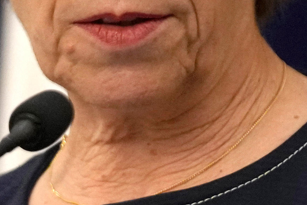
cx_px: 133
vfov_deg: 1.6
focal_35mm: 881
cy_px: 48
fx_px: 7513
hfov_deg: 2.3
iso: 5000
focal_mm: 200
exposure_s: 1/200
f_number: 2.8
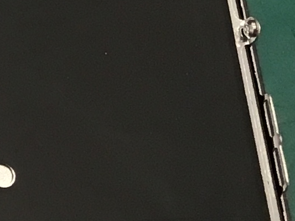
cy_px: -53
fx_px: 1618
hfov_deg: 9.3
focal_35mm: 190
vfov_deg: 7.7
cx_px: -413
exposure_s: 1/30
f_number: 2.4
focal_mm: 3.3
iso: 80
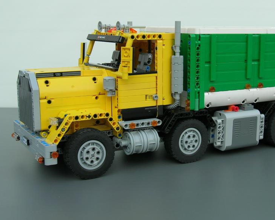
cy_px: 96
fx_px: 456
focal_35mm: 56
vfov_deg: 27.1
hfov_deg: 33.4
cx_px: 172
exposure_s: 1/78.6
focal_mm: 8.5
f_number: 4.9
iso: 64
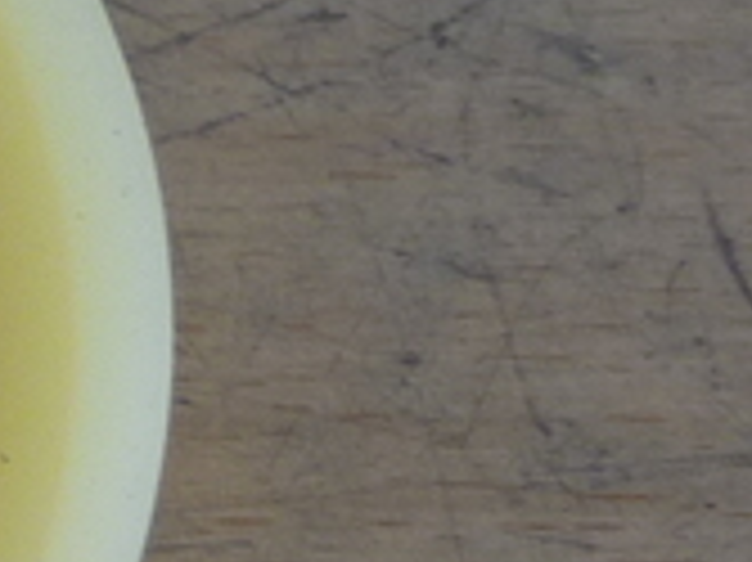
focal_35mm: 161
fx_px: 3495
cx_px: -1364
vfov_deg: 9.2
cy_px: 513
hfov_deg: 9.9
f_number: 3.3
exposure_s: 1/30
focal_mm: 4.7
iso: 125
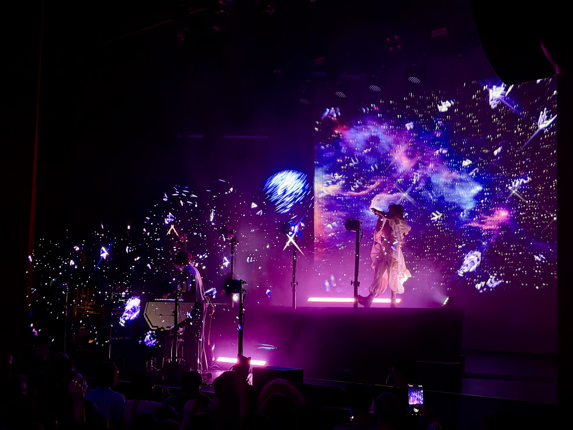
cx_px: 286
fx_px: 795
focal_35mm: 48
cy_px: 215
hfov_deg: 39.7
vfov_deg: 30.3
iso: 800
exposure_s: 1/23
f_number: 1.78
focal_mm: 6.76
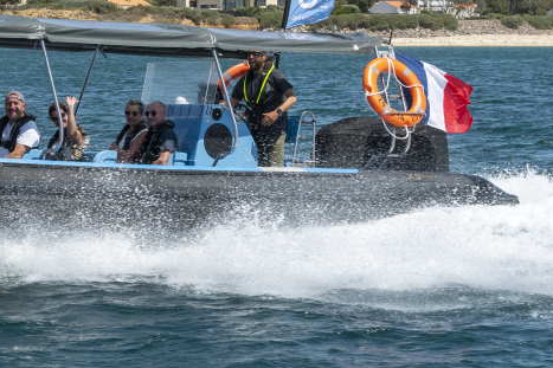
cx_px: 27
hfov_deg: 12.9
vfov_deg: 8.7
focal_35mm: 158
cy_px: 102
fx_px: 2426
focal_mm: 48
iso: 320
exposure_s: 1/800
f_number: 13
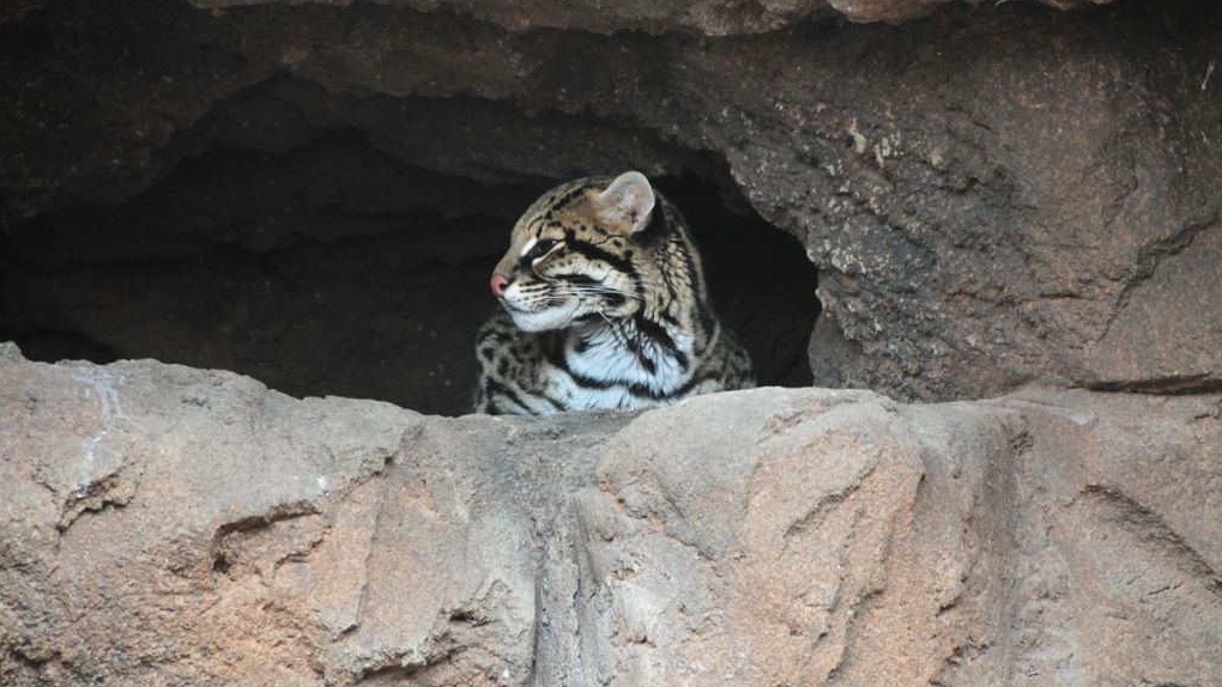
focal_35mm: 315
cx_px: 610
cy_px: 306
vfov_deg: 3.9
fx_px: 10208
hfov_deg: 6.9
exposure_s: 1/30
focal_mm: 200
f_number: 5.6
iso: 800
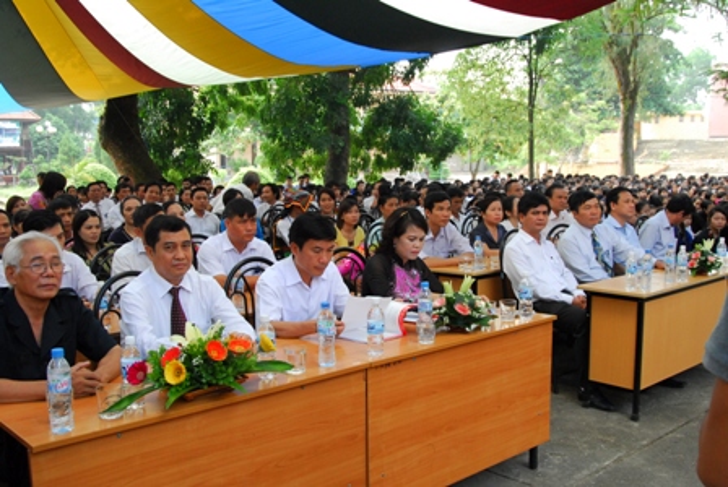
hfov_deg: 53.1
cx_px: 364
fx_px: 729
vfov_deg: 37.0
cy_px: 244
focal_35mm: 36
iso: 800
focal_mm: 24
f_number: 7.1
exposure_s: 1/180
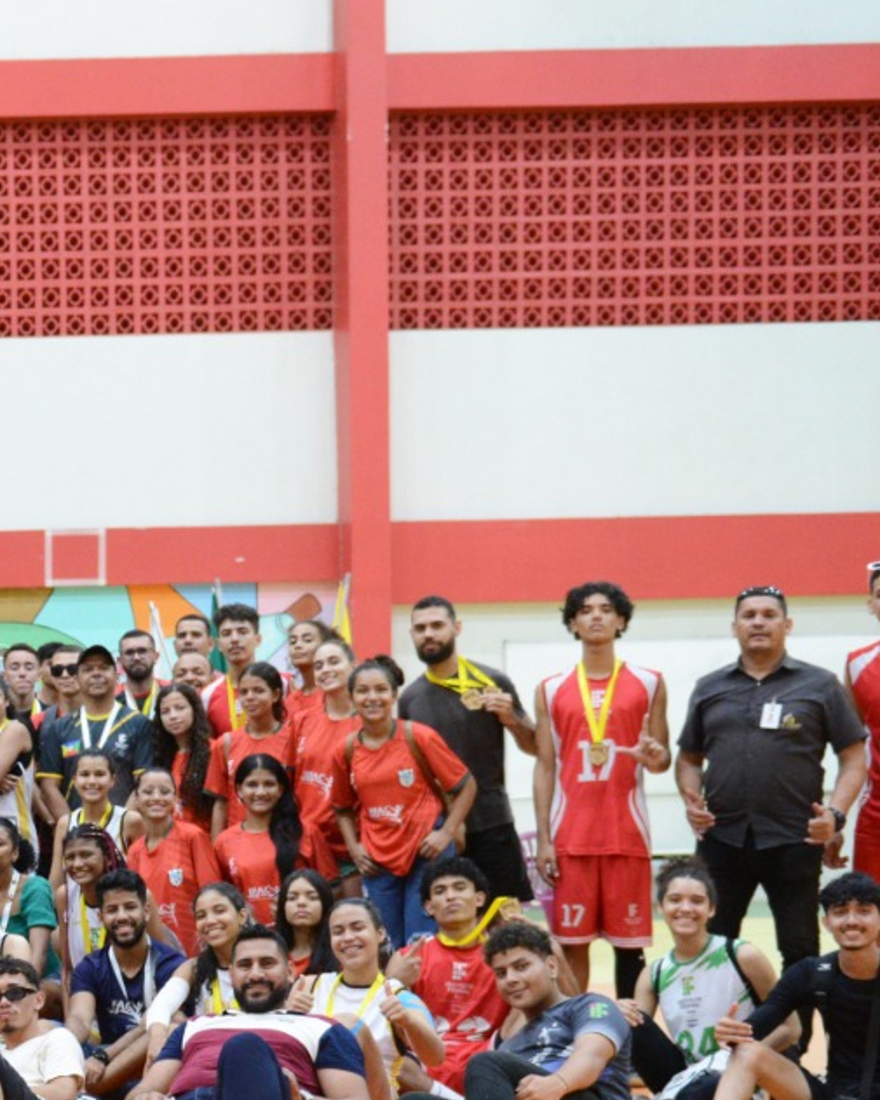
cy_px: 882
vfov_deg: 24.4
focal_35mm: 77
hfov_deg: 18.4
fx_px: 2506
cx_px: -290
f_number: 2.8
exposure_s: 1/160
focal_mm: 32
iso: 3200
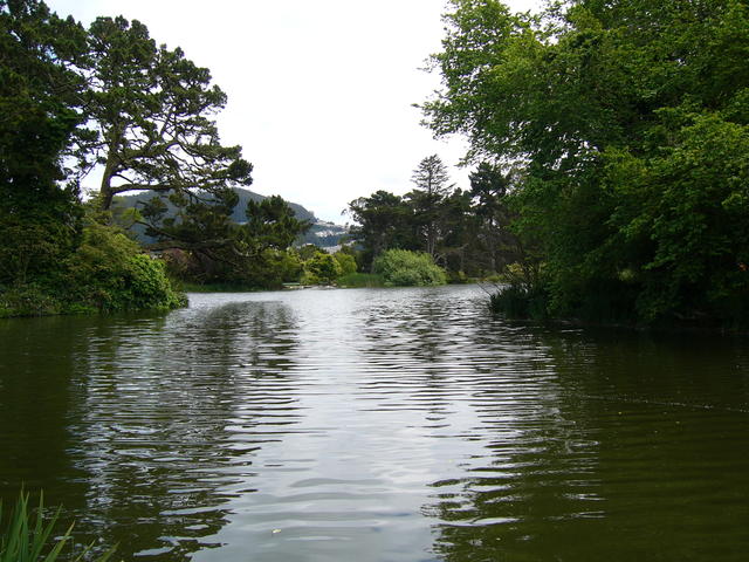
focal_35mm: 35
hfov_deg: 52.6
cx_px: 374
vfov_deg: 40.7
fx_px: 757
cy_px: 281
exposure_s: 1/100
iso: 50
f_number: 8
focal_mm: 5.8
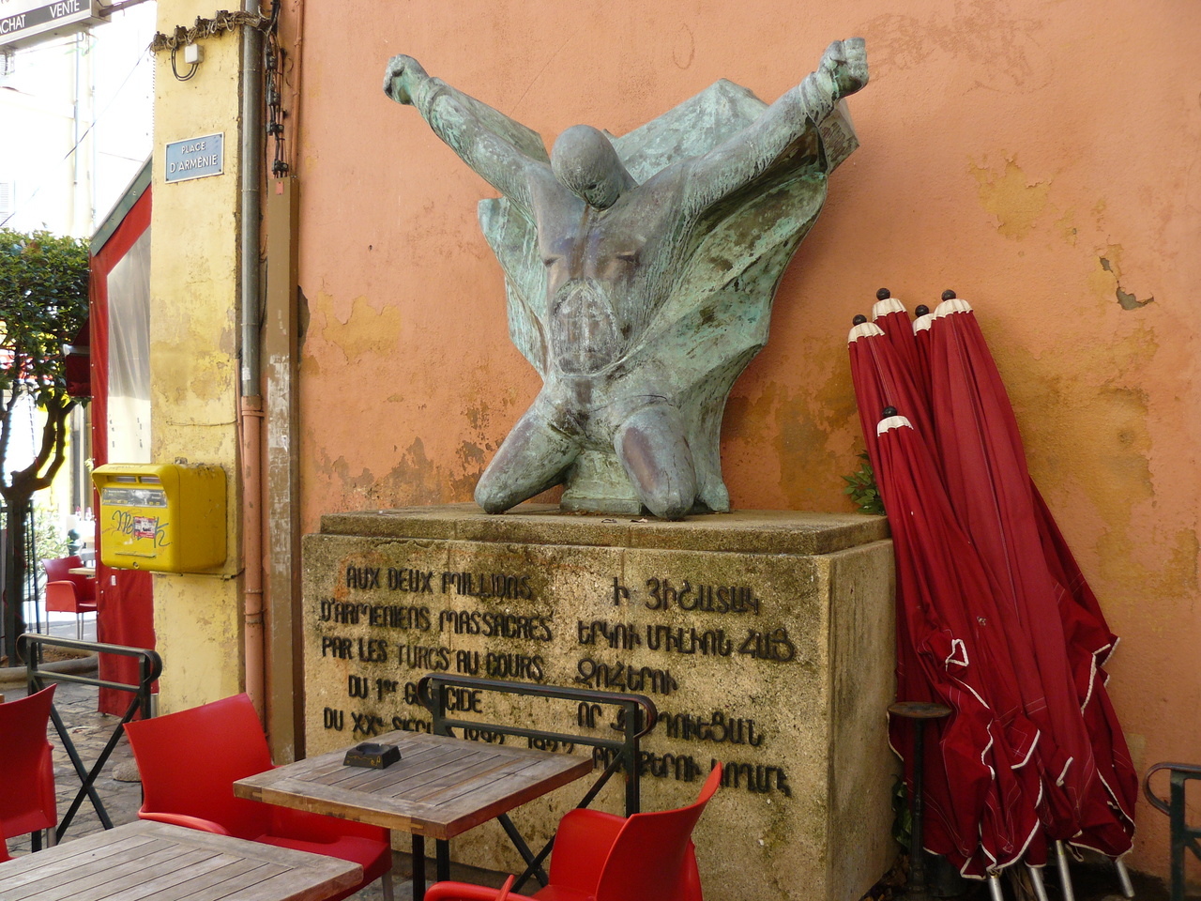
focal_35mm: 36
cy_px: 450
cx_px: 600
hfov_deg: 51.4
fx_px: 1249
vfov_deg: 39.7
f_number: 2.8
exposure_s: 1/125
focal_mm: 6
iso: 100
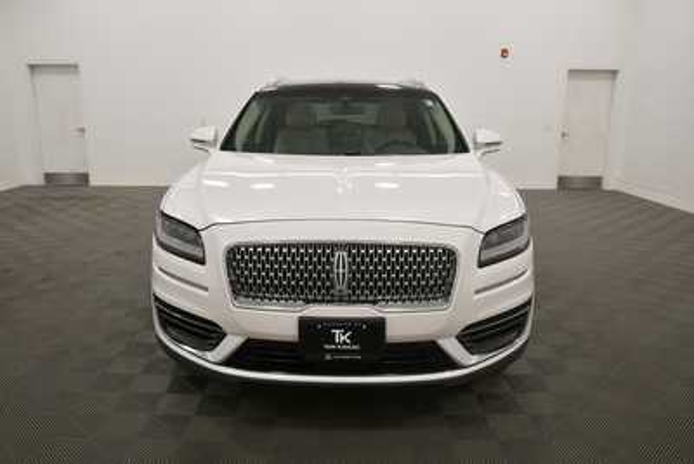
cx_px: 347
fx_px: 540
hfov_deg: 65.5
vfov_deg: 46.4
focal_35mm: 28
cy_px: 232
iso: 720
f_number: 5.6
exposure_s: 1/250
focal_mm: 19
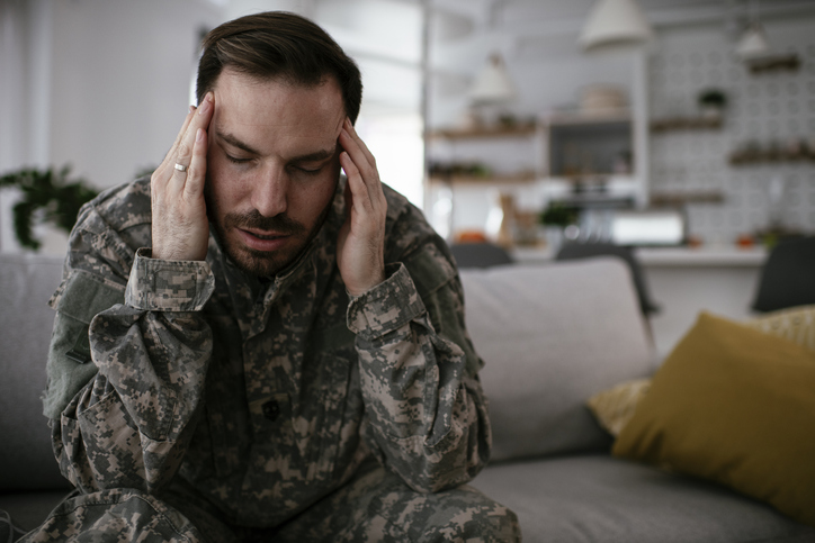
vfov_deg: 37.9
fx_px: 792
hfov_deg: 54.4
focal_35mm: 35
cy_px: 272
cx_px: 408
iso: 320
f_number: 2
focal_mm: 35
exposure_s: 1/800
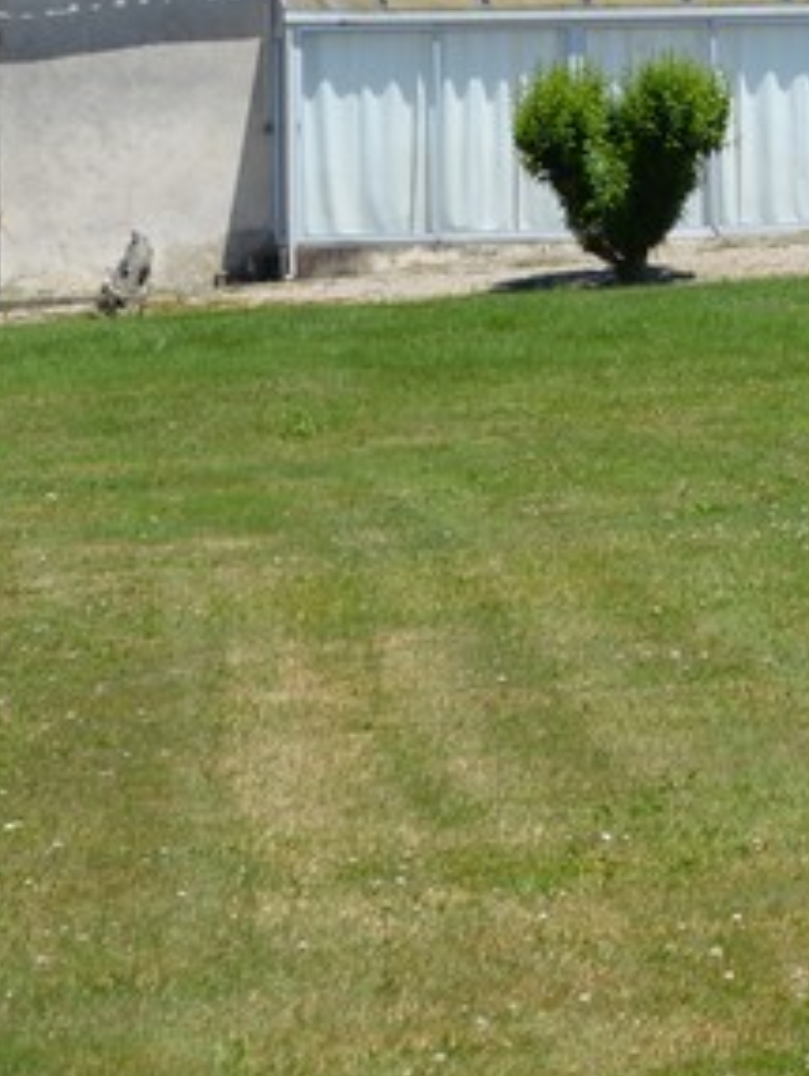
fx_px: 4512
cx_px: 1185
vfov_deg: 13.2
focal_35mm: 145
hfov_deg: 10.0
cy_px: -211
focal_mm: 24
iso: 100
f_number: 8
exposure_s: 1/250
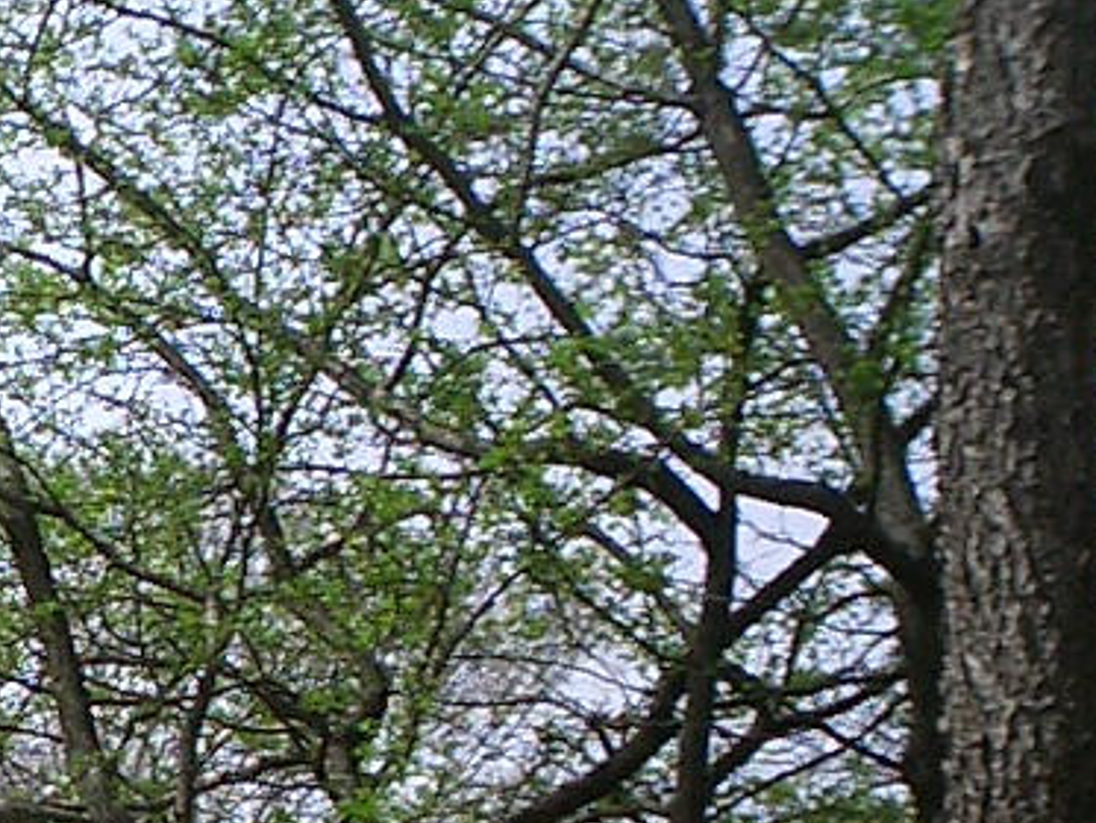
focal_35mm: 127
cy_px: 1173
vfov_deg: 11.3
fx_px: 4022
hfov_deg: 14.1
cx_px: -764
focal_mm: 5.6
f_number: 3.5
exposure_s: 1/640
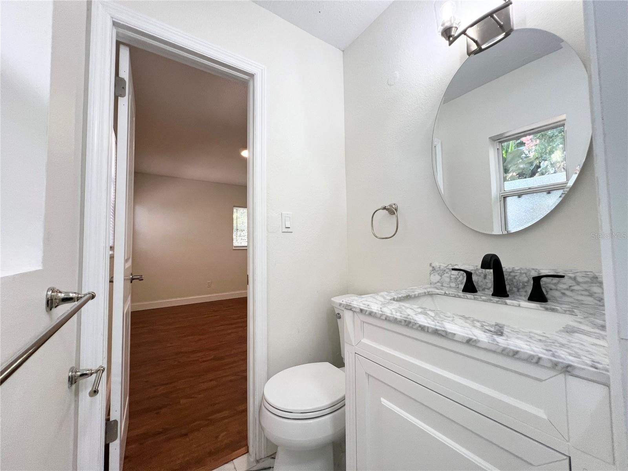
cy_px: 236
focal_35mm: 13
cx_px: 314
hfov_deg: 106.2
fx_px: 236
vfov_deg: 89.9
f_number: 1.8
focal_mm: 1.57
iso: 125
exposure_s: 1/120
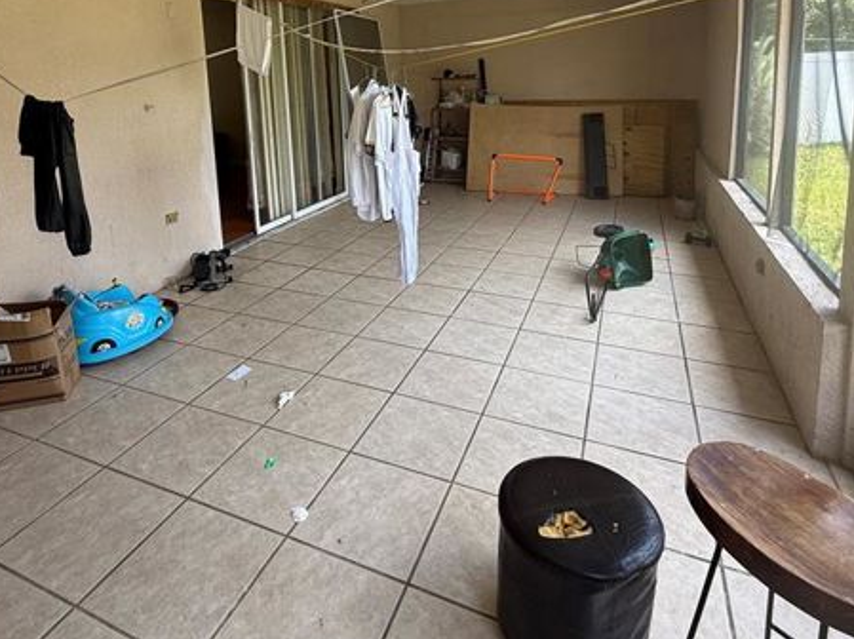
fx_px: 542
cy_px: 154
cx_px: 402
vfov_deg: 57.7
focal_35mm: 22
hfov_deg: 76.4
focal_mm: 2.22
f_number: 2.2
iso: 80
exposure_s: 1/99
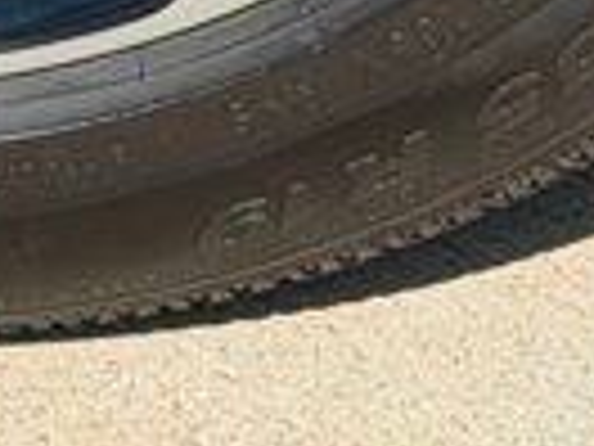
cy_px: -919
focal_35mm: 373
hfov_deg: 5.3
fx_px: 6401
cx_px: -135
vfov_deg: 3.9
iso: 64
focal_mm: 6.76
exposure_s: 1/3226
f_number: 1.78
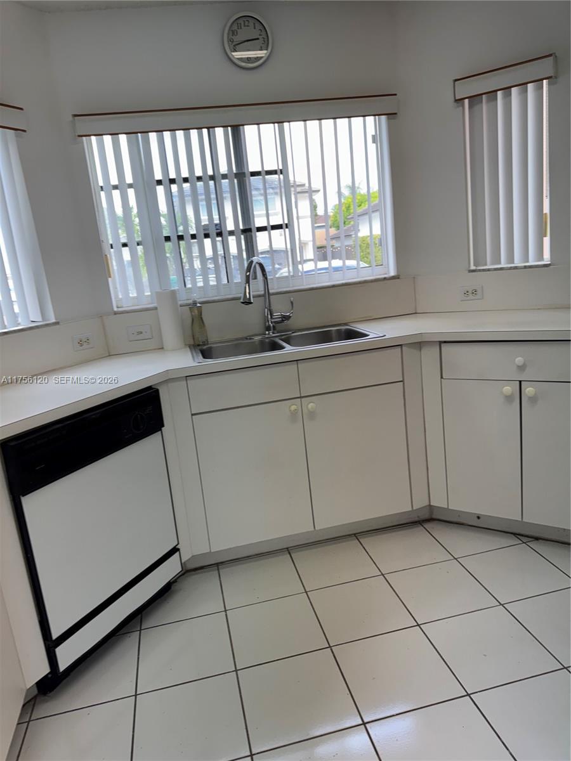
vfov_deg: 71.6
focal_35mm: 24
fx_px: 528
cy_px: 380
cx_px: 286
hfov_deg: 56.8
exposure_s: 1/215
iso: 64
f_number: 1.78
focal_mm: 6.76
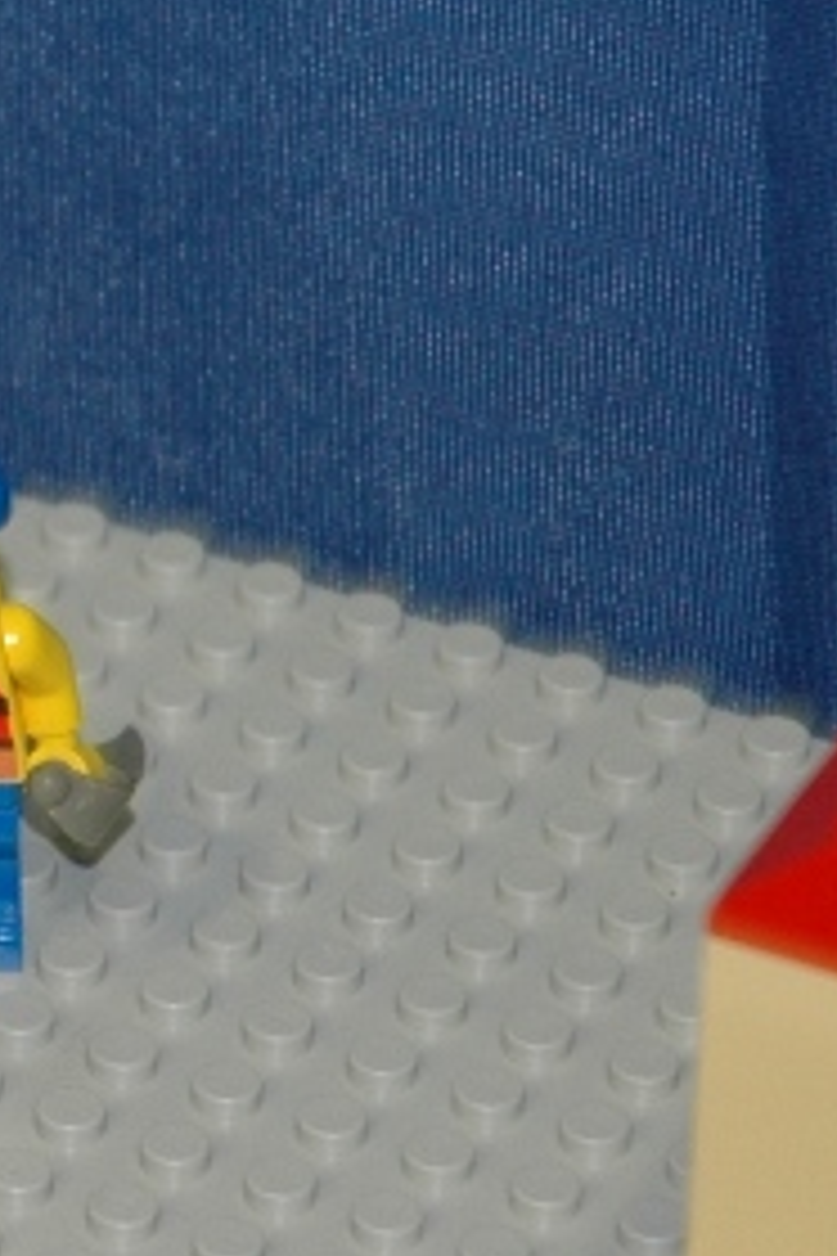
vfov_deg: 5.4
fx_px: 13426
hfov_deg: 3.5
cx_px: -976
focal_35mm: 385
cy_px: 547
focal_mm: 70
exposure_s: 1/15
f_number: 6.3
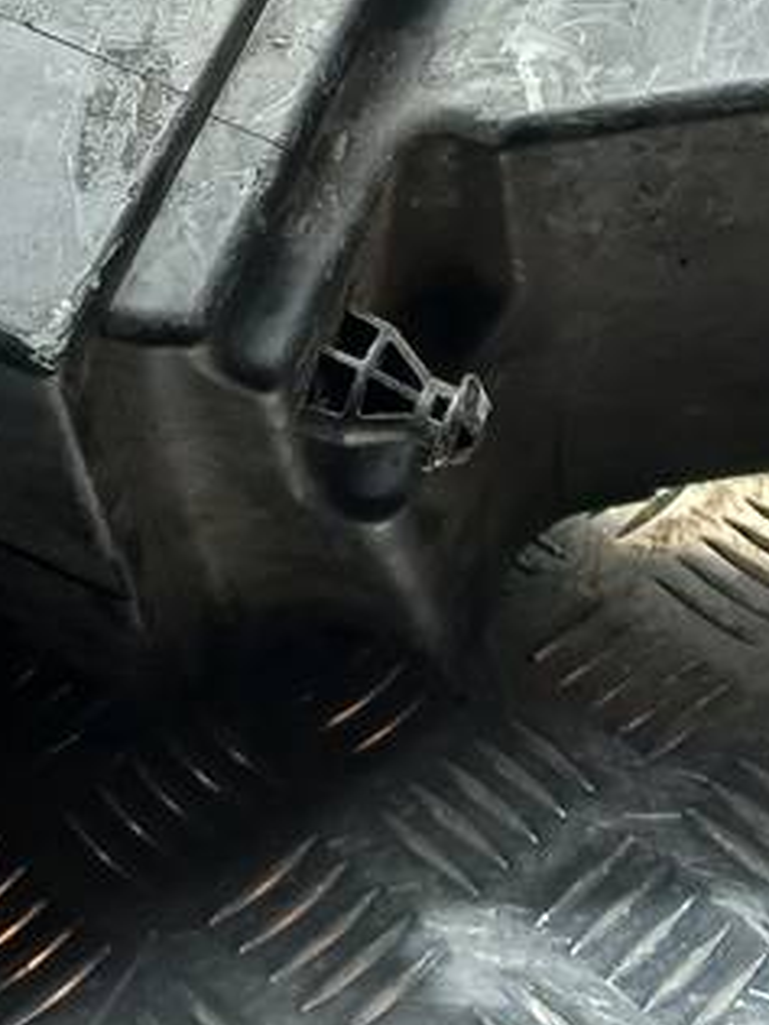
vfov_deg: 22.6
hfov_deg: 18.2
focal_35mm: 81
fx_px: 2399
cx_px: 344
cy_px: -130
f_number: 1.8
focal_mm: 4.6
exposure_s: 1/50
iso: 50
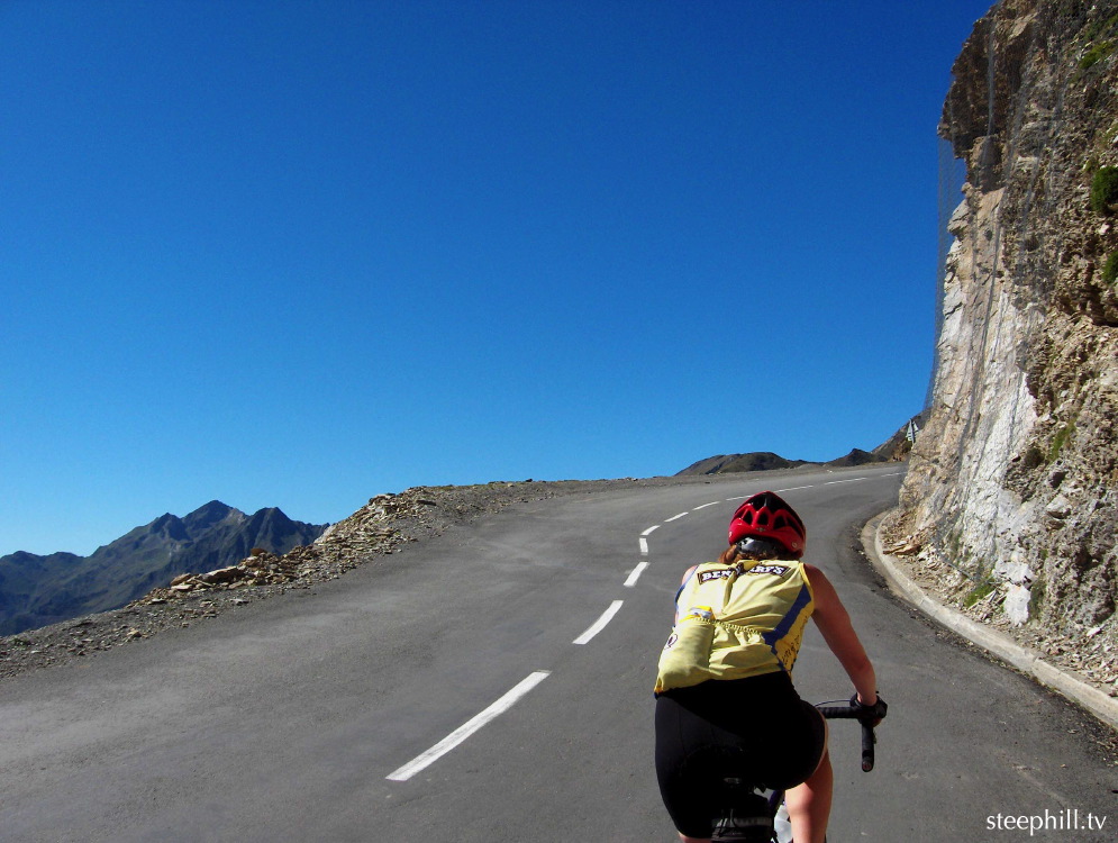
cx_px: 559
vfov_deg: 36.9
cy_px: 422
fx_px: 1262
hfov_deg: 47.8
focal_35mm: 39
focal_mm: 8
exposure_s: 1/1075
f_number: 4.8
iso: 100
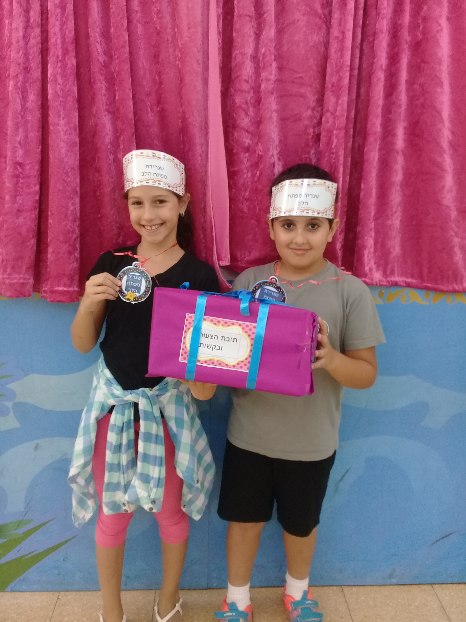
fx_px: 556
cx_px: 233
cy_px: 311
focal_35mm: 31
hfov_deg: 45.4
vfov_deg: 58.4
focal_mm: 3.3
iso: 80
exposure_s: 1/33
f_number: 2.2
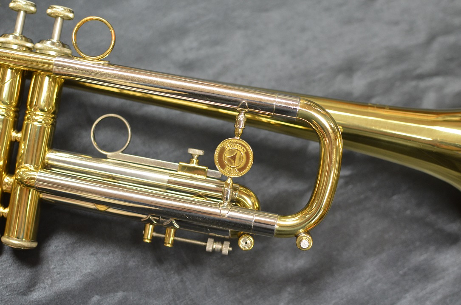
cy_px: 152
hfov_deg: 37.9
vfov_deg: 25.6
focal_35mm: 52
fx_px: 671
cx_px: 230
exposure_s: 1/50
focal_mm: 35
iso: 800
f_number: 3.5
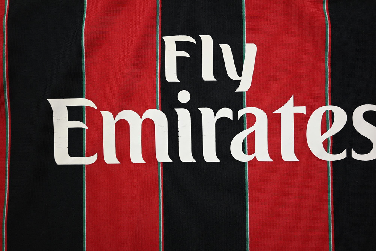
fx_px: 324
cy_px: 126
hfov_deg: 60.3
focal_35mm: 31
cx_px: 188
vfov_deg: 42.4
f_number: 4.8
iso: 200
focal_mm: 31
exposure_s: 1/125
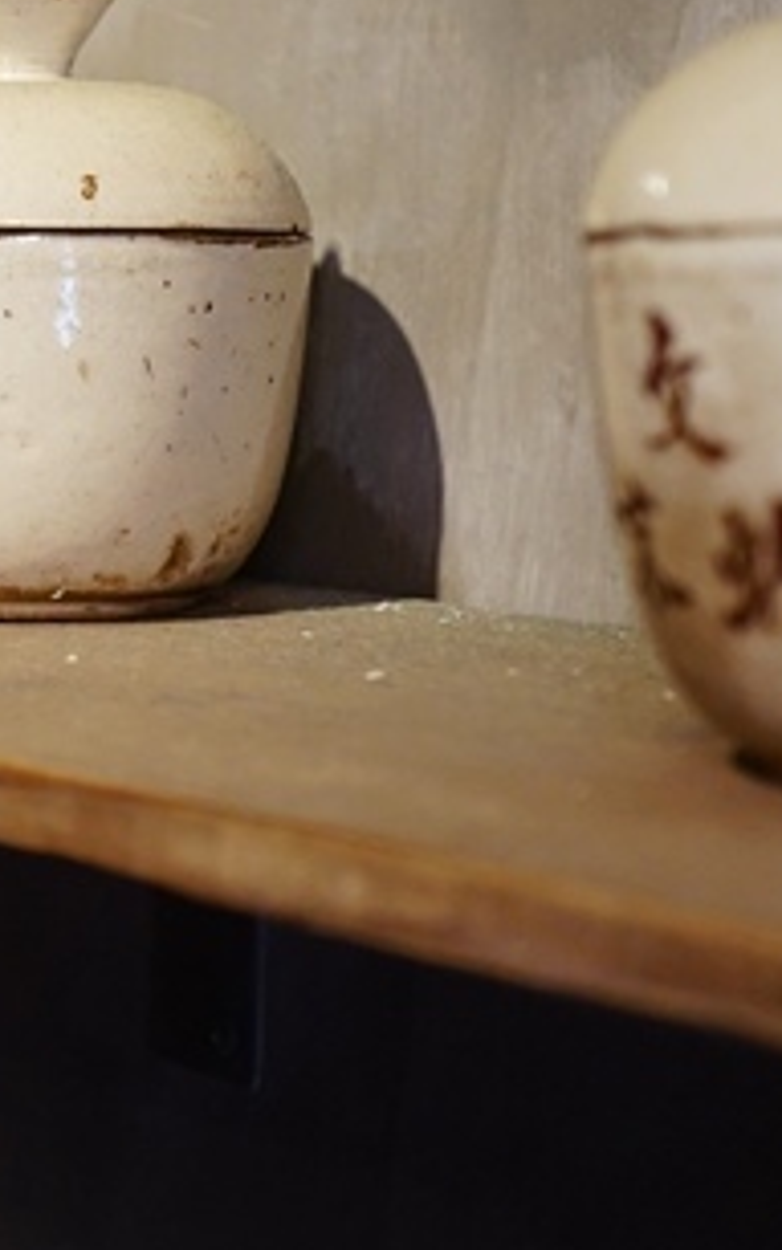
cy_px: 279
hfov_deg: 11.8
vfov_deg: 18.9
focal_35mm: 109
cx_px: -77
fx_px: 3715
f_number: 4.5
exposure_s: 1/60
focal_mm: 41
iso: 1000
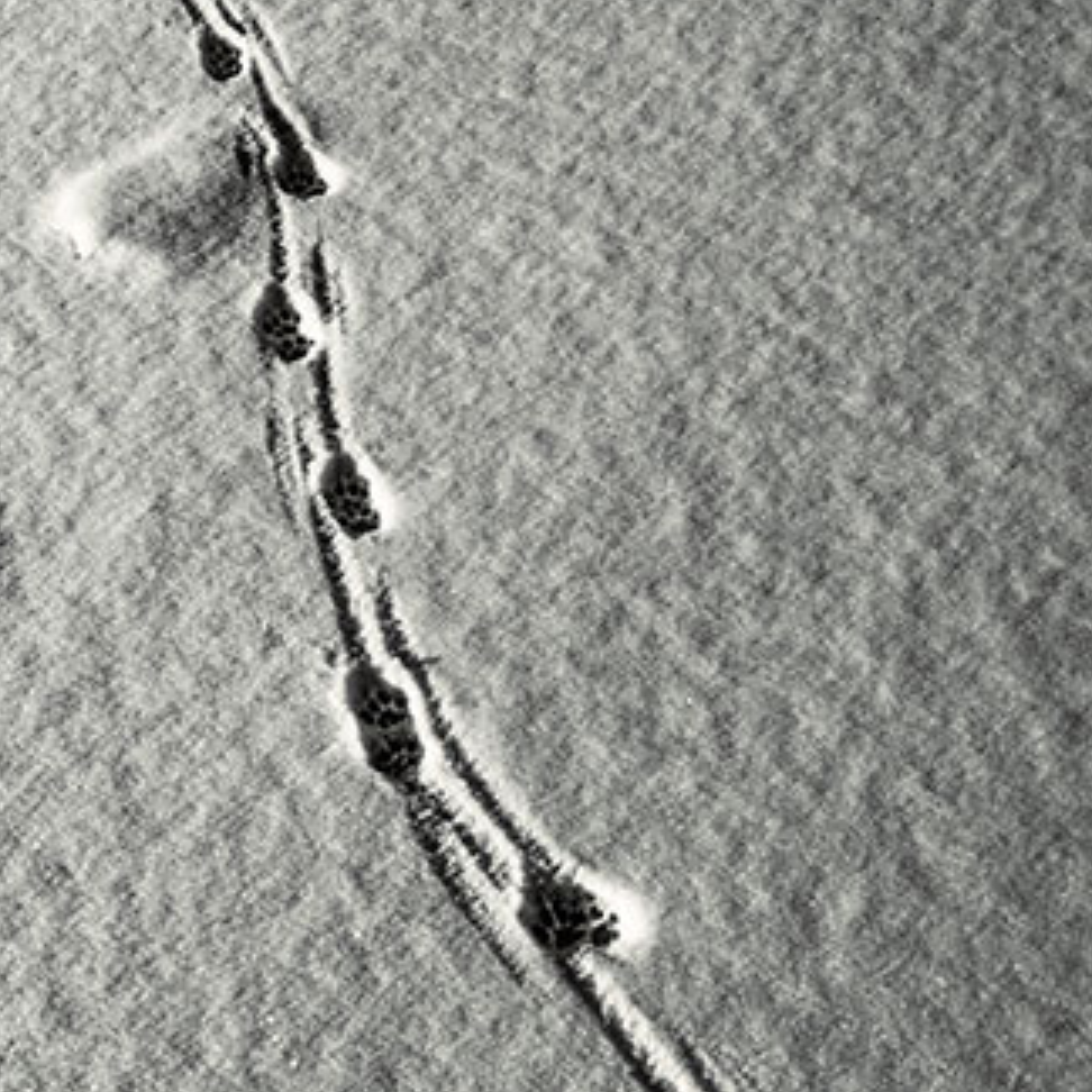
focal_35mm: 55
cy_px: 541
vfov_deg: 31.1
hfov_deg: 30.7
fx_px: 1963
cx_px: 317
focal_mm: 28
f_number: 9
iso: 64
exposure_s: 1/320
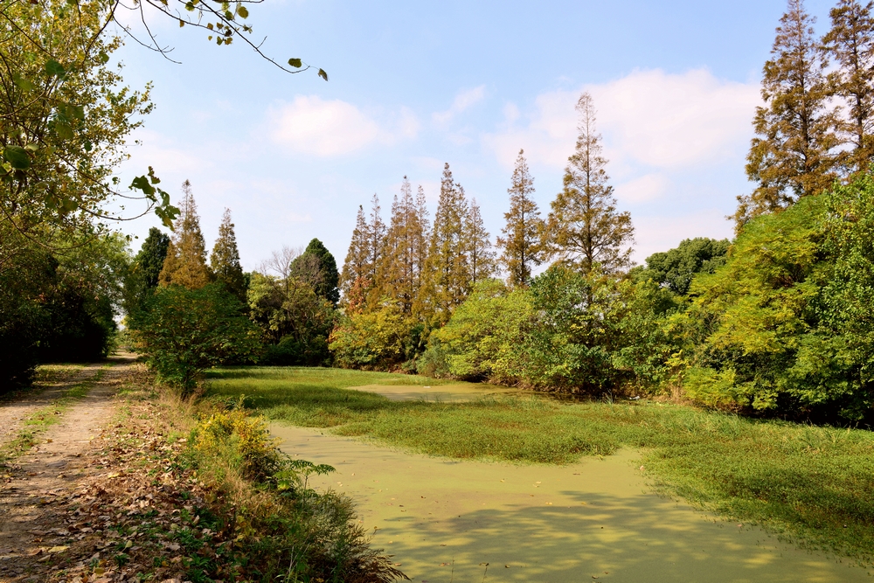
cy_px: 292
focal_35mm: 29
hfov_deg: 63.7
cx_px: 437
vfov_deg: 45.0
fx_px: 704
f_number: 13
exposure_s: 1/60
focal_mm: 29
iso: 100
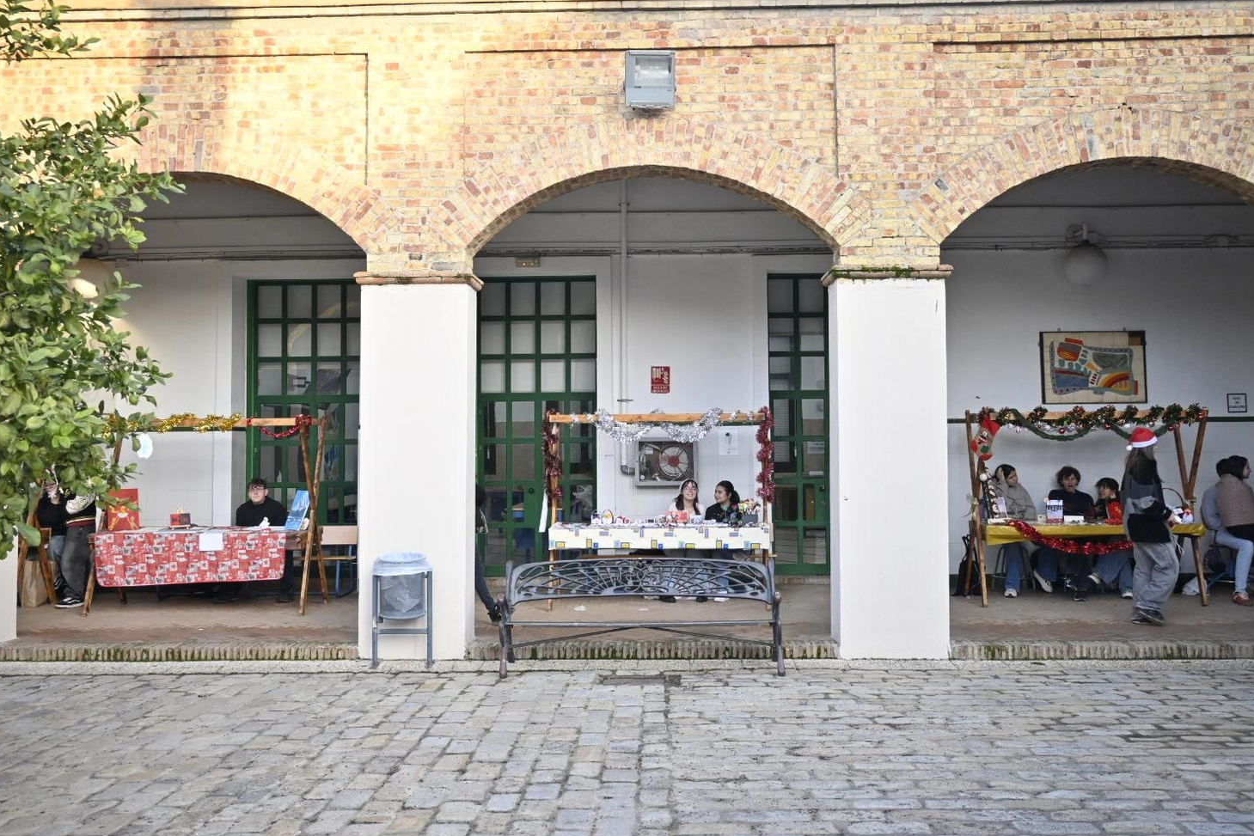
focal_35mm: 35
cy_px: 384
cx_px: 638
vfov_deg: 38.3
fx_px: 1203
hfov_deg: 55.0
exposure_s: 1/250
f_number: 4
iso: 400
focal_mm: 21
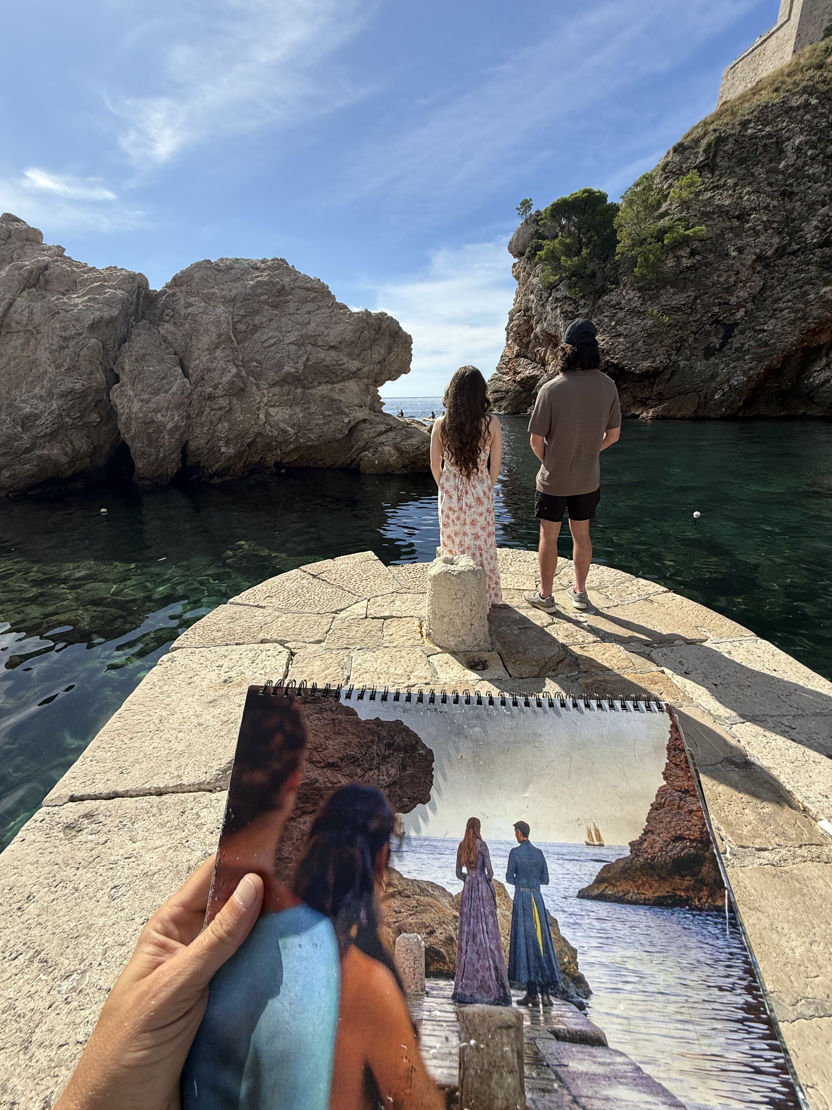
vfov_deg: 102.1
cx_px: 416
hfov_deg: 85.7
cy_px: 555
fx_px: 449
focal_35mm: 14
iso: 50
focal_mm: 2.22
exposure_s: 1/1698
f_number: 2.2
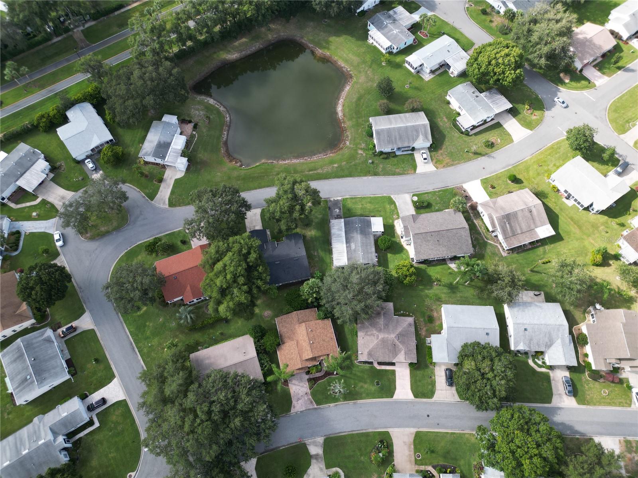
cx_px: 319
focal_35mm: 24
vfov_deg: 56.8
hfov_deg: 71.6
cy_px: 239
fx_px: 442
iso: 140
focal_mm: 6.72
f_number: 1.7
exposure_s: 1/1250
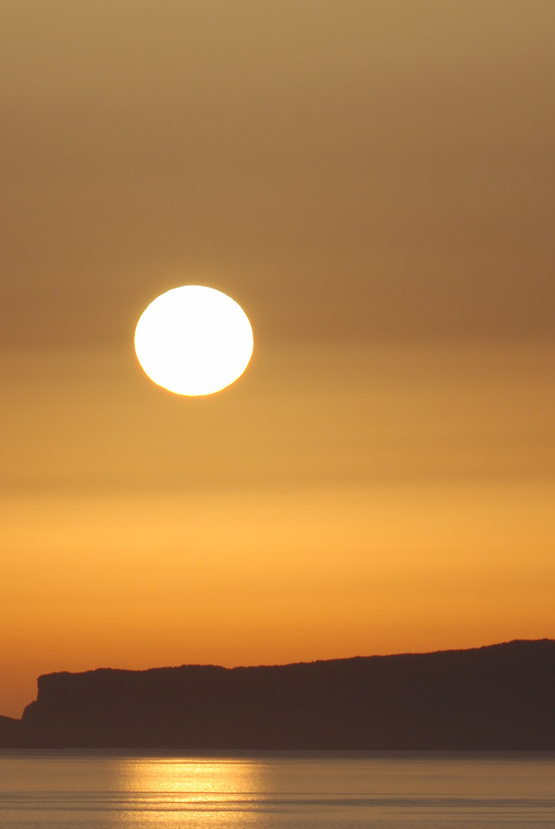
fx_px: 12944
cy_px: 914
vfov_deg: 3.7
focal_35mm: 561
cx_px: 251
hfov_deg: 2.5
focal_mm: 150
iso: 100
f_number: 11
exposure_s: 1/200
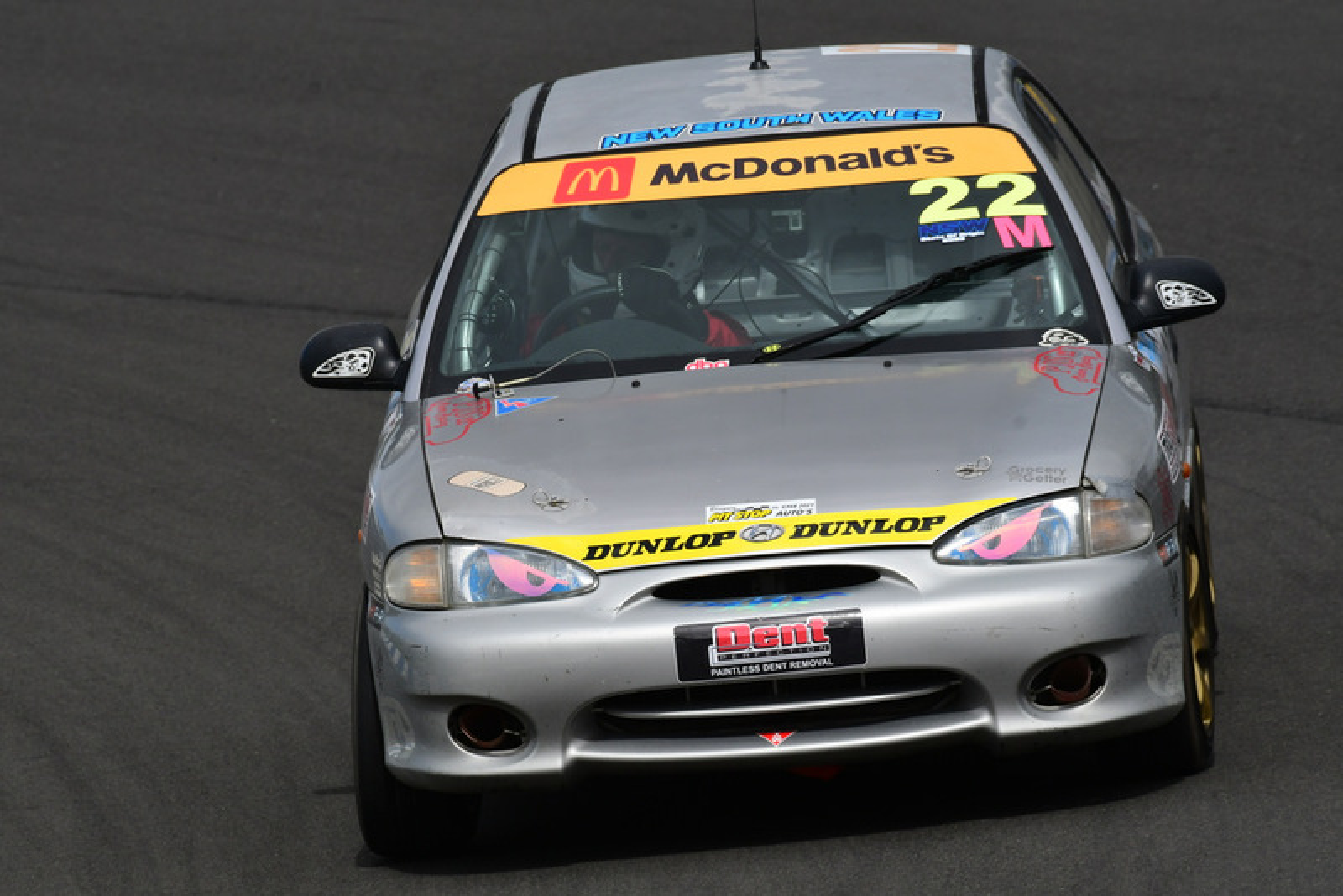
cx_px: 672
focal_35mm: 750
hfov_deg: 2.7
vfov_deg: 1.8
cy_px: 448
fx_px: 27988
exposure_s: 1/640
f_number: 11
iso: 320
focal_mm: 500
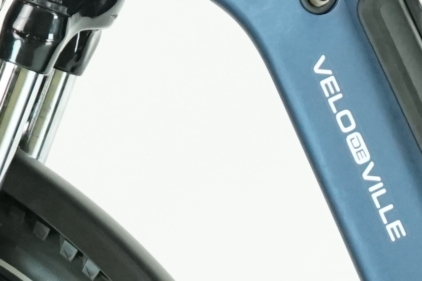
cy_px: 292
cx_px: 678
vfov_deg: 3.4
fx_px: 4676
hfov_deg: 5.1
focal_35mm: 399
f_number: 5
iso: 2000
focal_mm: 57
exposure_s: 1/200
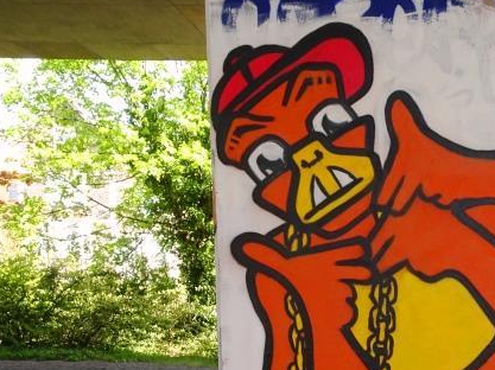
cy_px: 347
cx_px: 431
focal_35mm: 59
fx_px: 843
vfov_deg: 24.0
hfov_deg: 31.4
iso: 80
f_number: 3.5
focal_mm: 4.1
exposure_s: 1/100
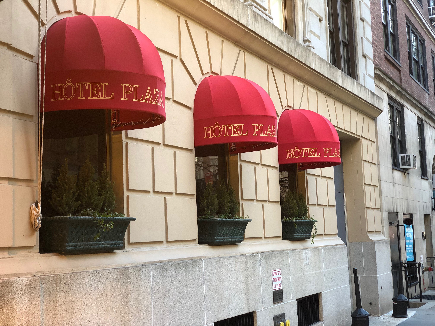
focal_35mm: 52
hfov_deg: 36.8
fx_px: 653
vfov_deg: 28.0
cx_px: 218
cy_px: 163
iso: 32
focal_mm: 6
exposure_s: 1/60
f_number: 2.4
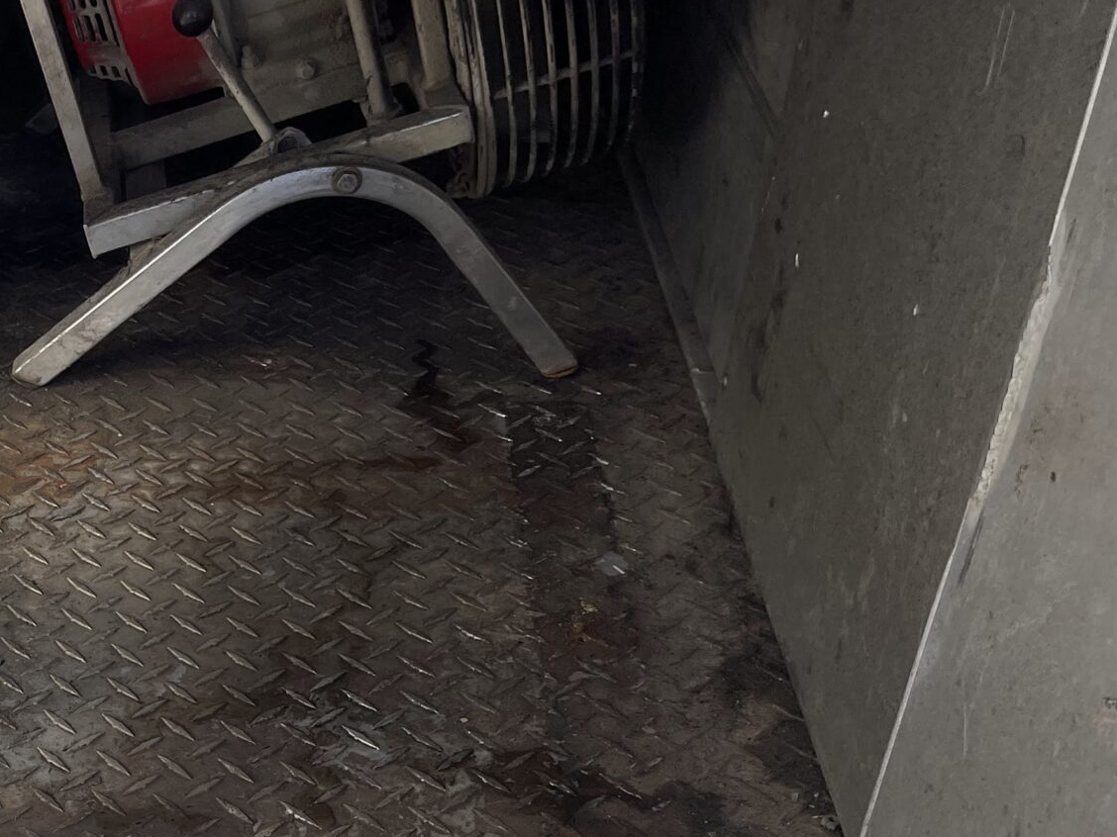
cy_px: 785
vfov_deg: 24.0
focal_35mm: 59
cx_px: 1
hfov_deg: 30.4
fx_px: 1904
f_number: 1.6
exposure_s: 1/1642
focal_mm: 5.1
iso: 32
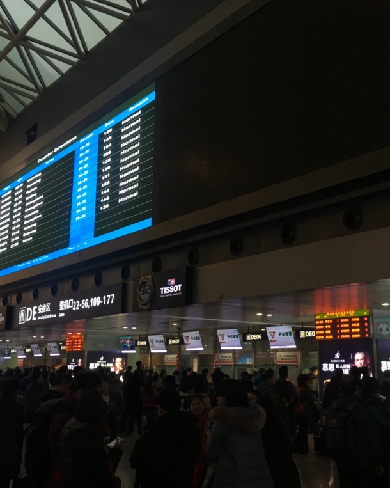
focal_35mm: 38
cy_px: 244
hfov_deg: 39.1
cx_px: 219
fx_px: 548
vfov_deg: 47.9
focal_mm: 4.15
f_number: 2.2
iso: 32
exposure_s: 1/33
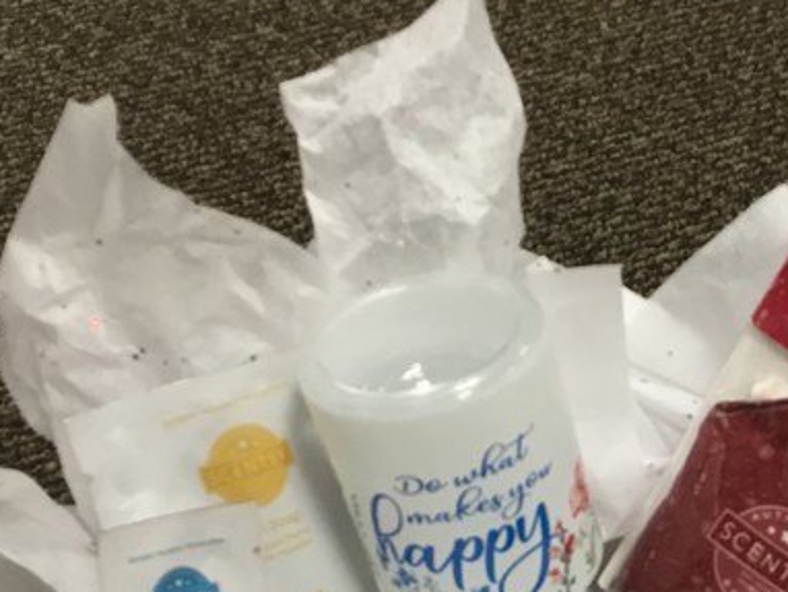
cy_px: 643
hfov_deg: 25.8
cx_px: 703
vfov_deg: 19.4
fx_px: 1663
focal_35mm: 73
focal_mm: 3.3
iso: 64
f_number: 2.4
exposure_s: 1/30
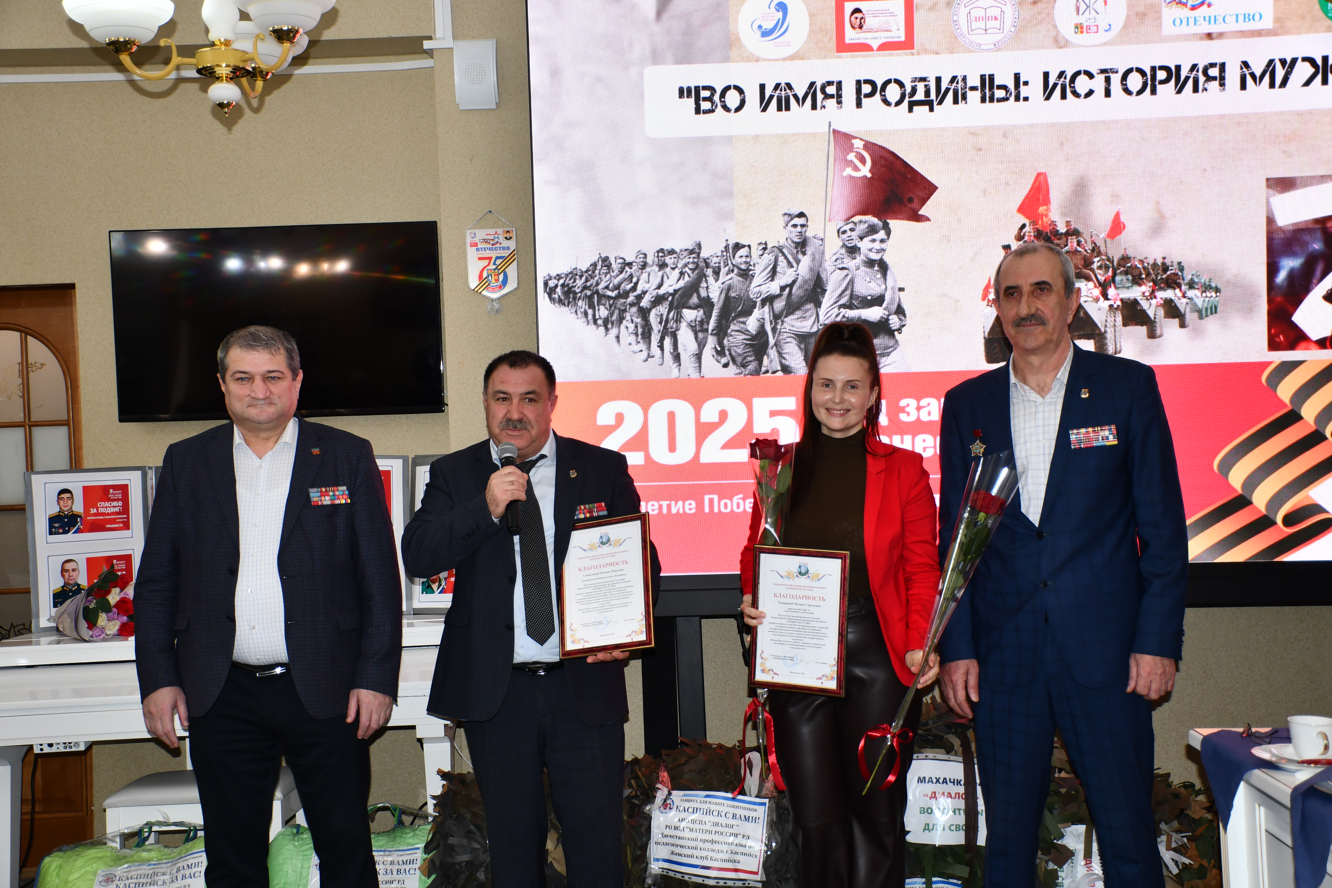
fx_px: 1665
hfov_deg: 43.6
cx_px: 666
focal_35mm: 45
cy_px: 444
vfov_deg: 29.9
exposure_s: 1/125
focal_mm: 30
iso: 400
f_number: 4
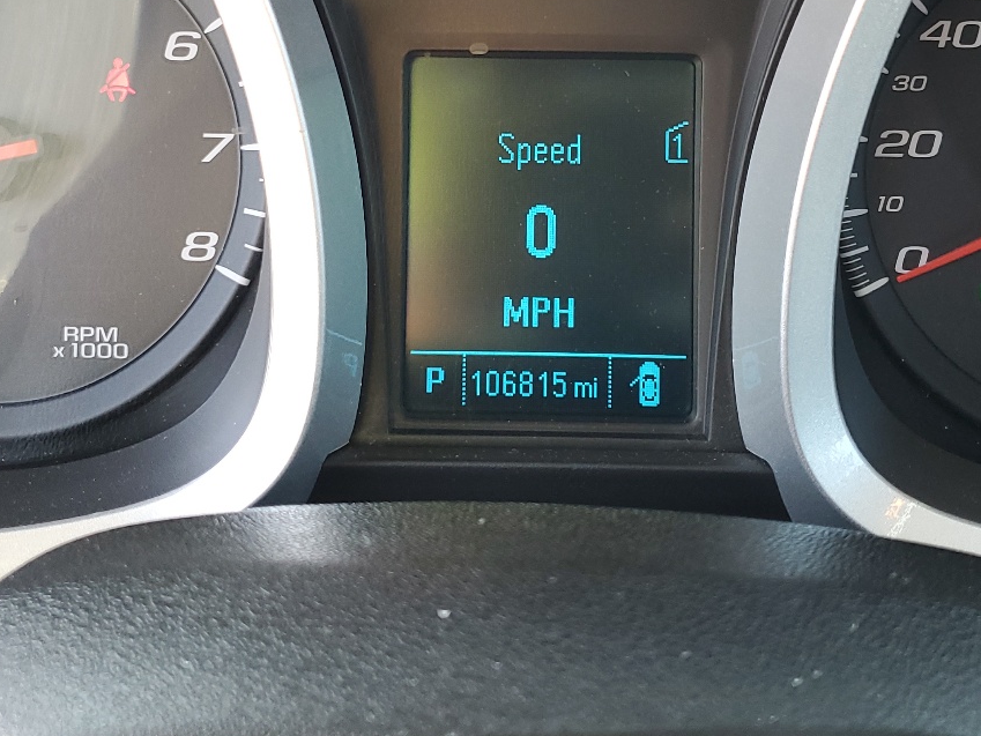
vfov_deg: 29.1
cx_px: 483
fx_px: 1389
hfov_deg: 38.9
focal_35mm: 49
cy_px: 163
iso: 74
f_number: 1.5
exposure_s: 1/120
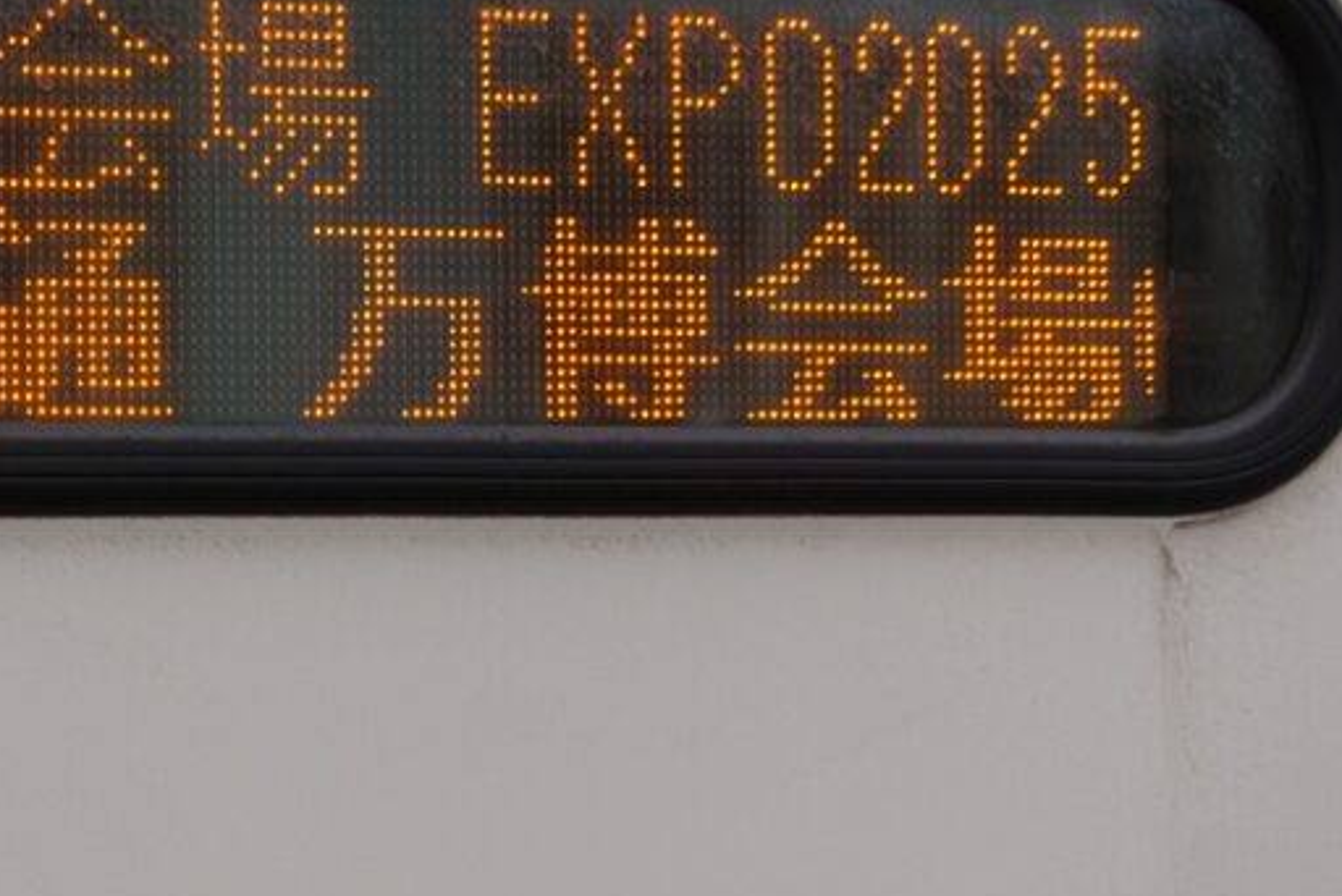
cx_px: 315
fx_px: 6714
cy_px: 259
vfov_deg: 7.6
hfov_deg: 11.4
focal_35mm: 180
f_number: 5
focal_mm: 60
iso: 125
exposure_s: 1/100
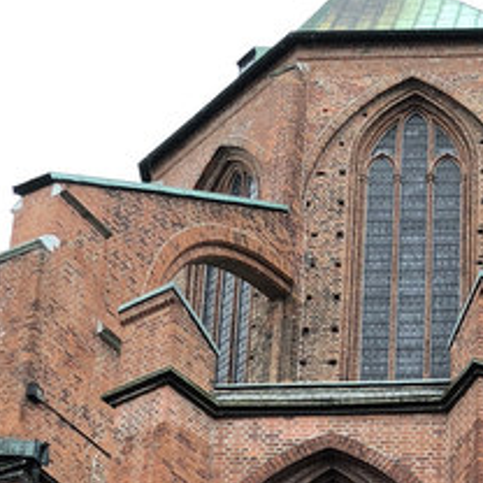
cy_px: 692
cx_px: 474
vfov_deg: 14.7
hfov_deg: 15.4
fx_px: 1752
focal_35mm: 111
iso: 40
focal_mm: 3.99
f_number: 1.8
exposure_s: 1/120
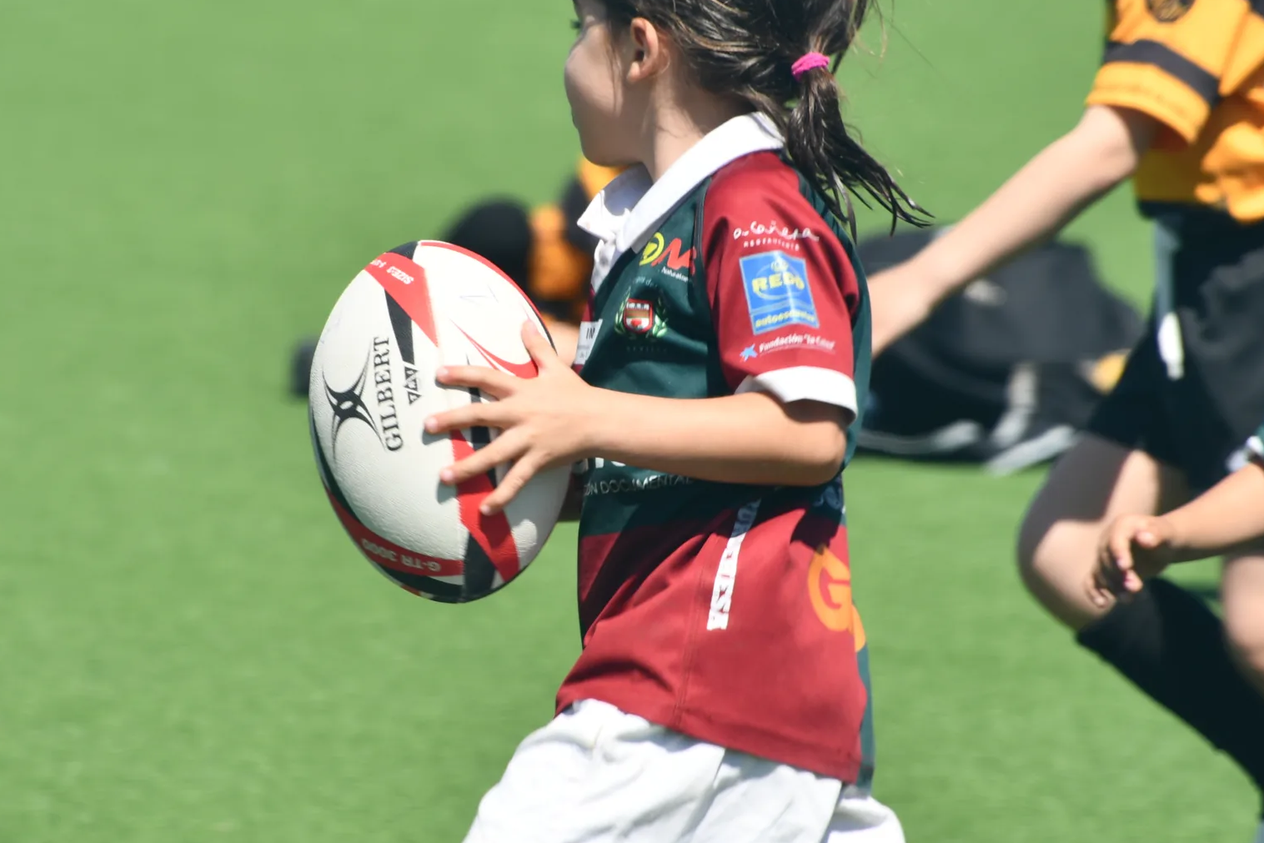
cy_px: 349
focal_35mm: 341
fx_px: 11973
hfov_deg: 6.0
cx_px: 579
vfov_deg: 4.0
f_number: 8
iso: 100
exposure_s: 1/250
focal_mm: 135
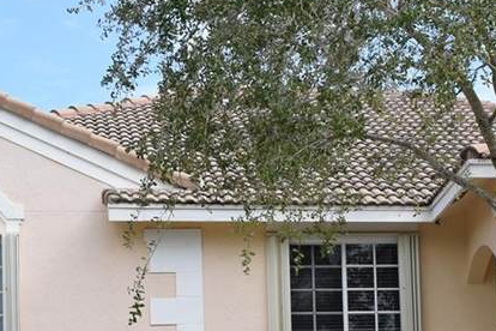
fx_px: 1854
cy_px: 422
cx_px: 377
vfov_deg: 10.0
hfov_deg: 15.2
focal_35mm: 135
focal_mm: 29
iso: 200
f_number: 9
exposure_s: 1/320
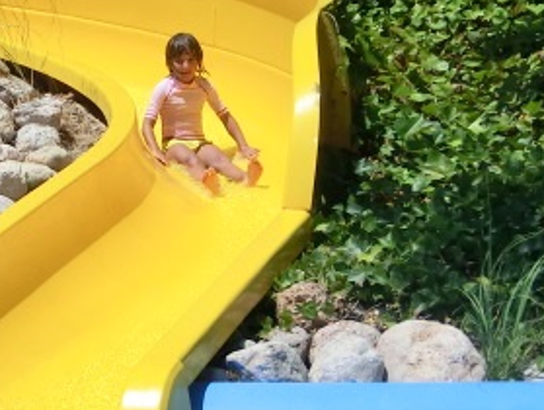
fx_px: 2486
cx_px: 14
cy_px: 176
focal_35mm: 158
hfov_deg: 12.4
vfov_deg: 9.4
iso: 80
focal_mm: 12.29
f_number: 4.8
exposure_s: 1/800
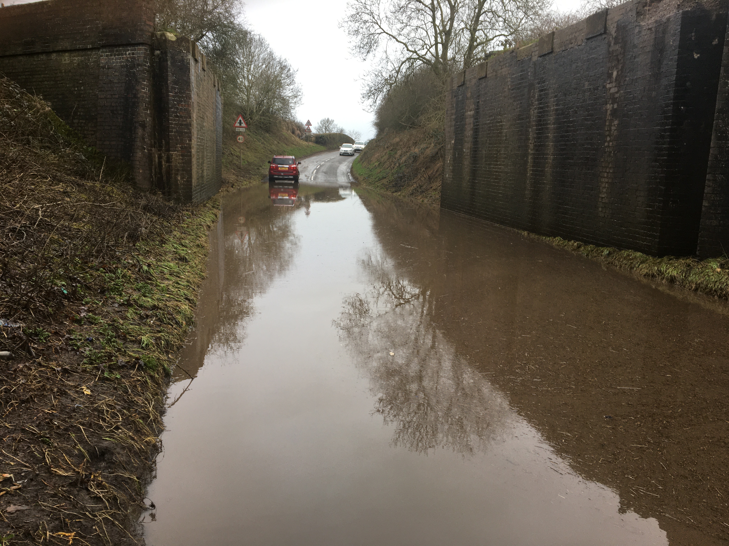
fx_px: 611
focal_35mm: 29
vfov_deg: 48.2
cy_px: 273
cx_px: 364
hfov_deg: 61.7
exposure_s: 1/100
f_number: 2.2
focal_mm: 4.15
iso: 32
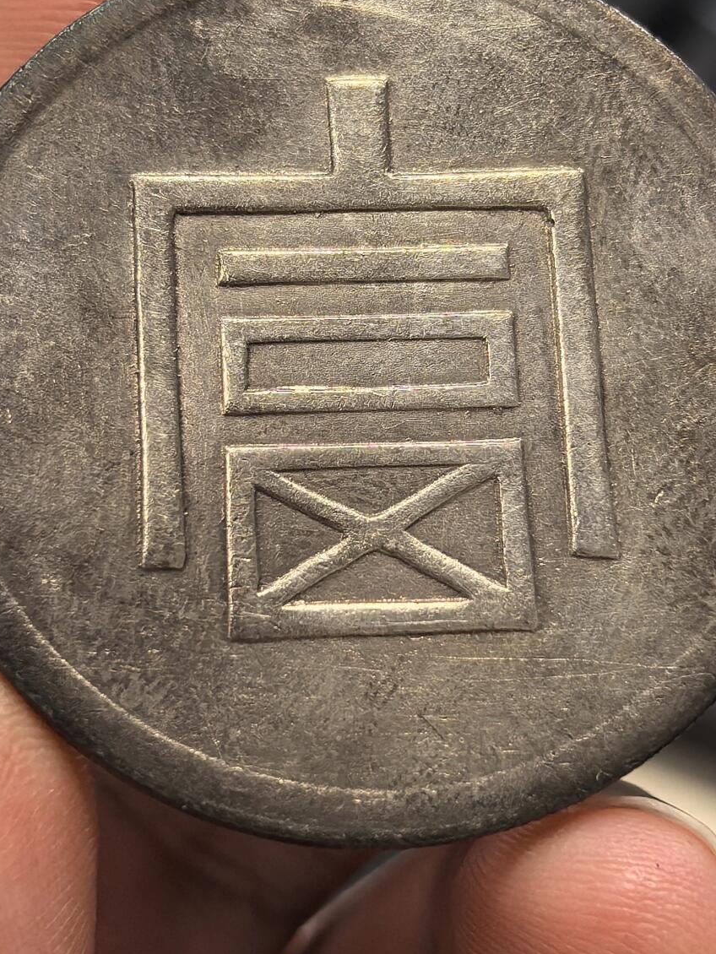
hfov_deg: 17.2
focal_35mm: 86
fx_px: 2371
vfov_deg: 22.7
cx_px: 367
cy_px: 393
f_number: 2
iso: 250
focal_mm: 6.98
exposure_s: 1/100
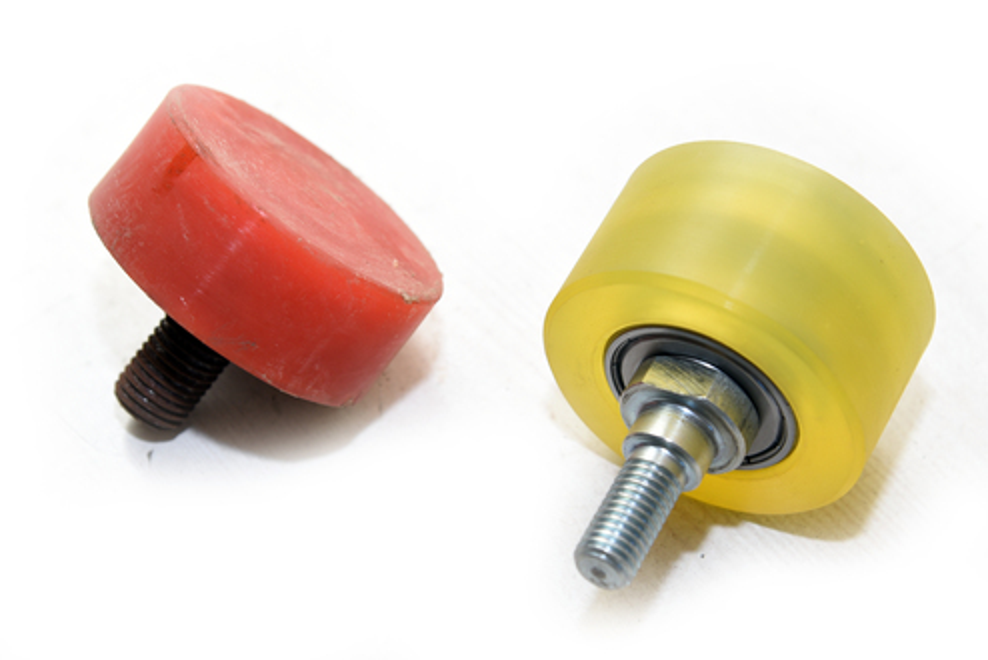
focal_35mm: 79
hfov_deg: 25.7
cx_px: 490
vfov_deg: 17.3
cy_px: 332
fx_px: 2169
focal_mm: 78
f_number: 5
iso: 400
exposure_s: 1/125
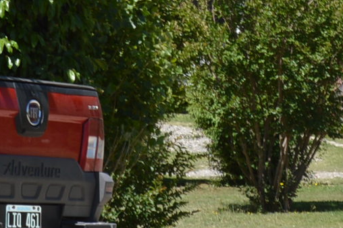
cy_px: 38
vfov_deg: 4.8
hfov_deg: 7.2
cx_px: 363
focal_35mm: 284
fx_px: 2704
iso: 100
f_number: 7.1
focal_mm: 32
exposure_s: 1/200
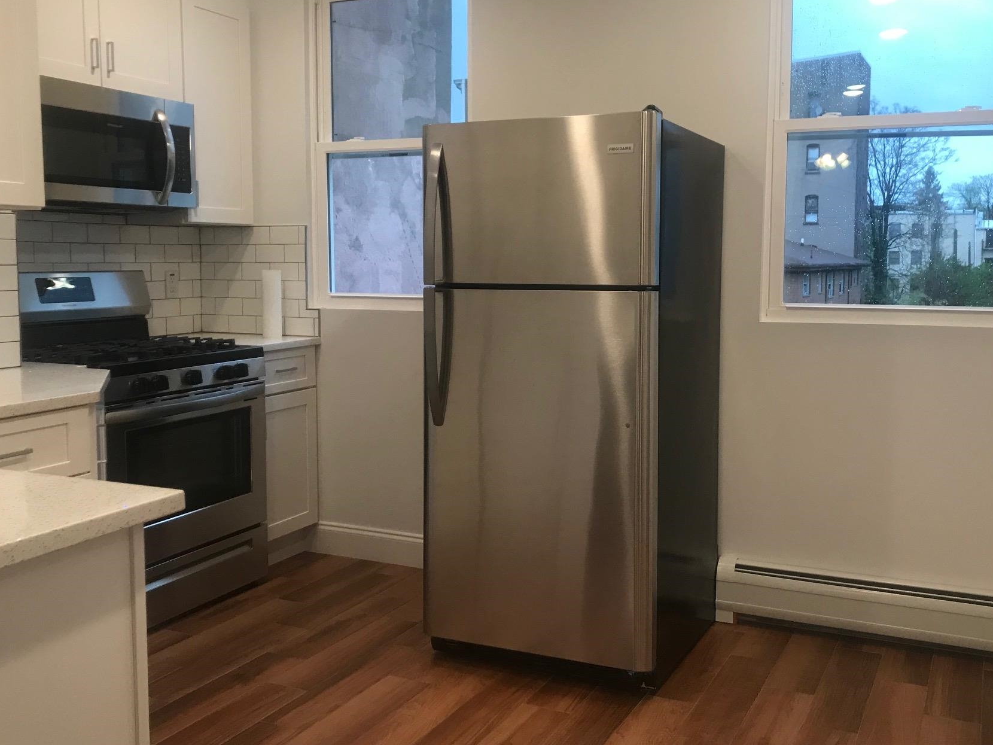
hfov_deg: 53.7
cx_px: 580
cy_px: 336
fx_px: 975
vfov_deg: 41.7
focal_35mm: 34
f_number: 1.8
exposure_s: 1/40
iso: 25
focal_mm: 3.99
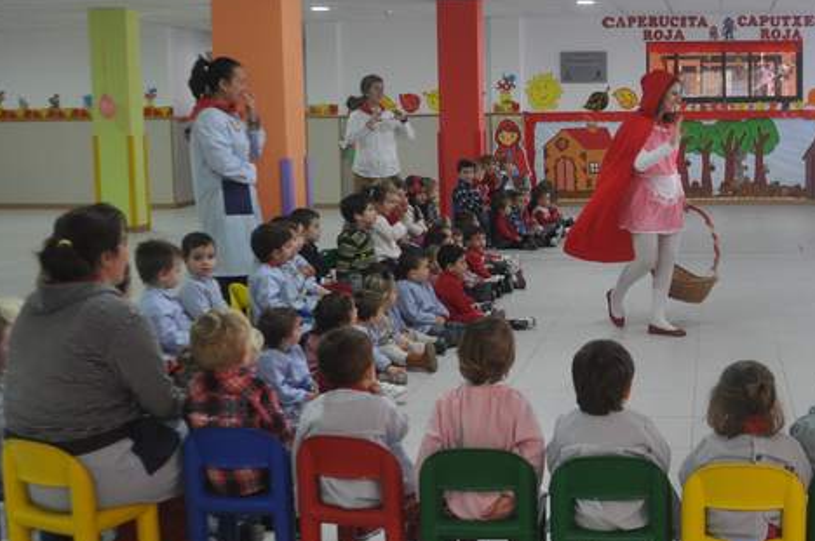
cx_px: 674
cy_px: 224
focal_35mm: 49
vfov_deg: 27.4
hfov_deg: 38.6
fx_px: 1108
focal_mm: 18
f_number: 4
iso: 500
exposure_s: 1/60
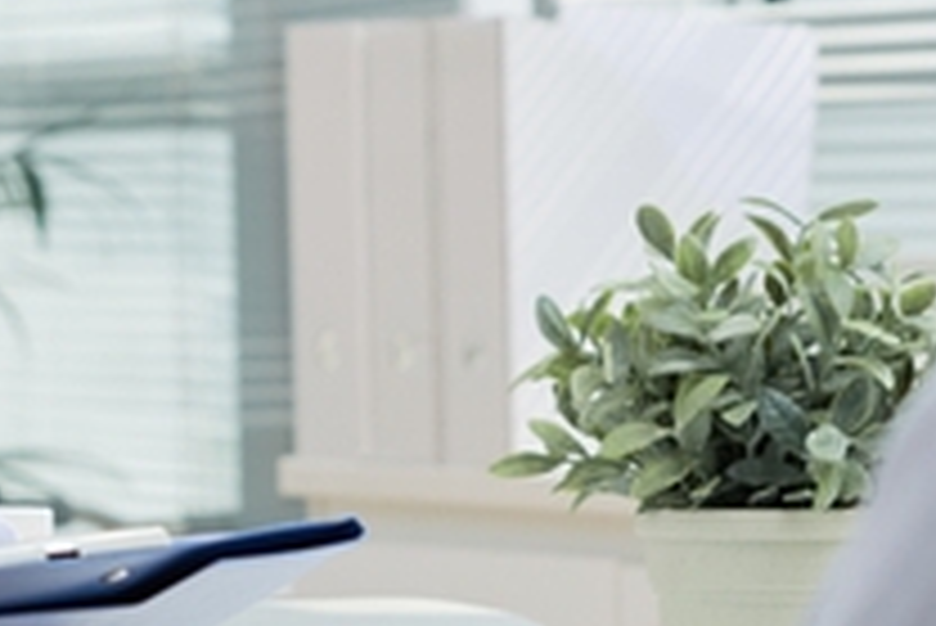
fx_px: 6010
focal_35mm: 231
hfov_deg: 8.9
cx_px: 36
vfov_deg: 6.0
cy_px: 122
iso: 200
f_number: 5.6
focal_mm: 60
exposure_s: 1/250
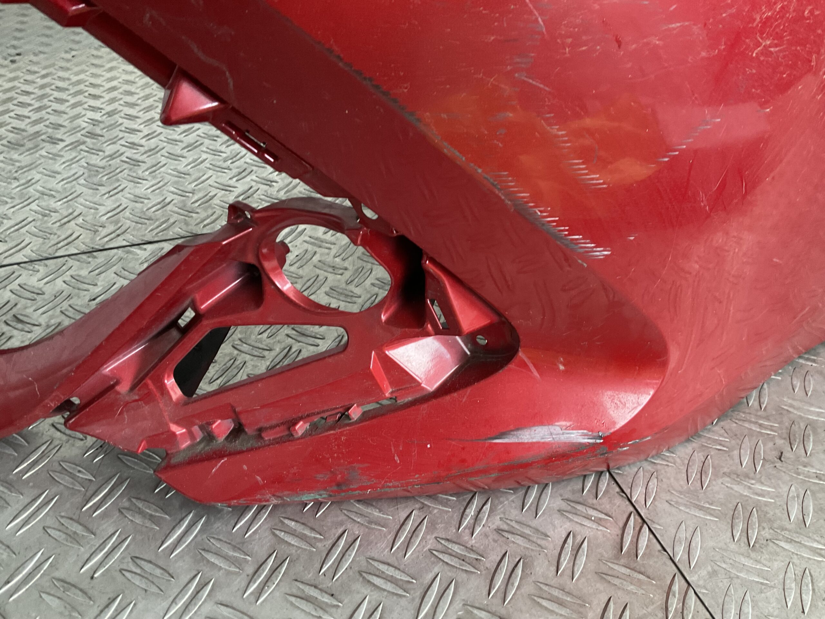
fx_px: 691
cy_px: 310
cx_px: 412
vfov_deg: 48.2
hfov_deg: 61.7
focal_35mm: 29
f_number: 1.8
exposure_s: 1/40
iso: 250
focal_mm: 3
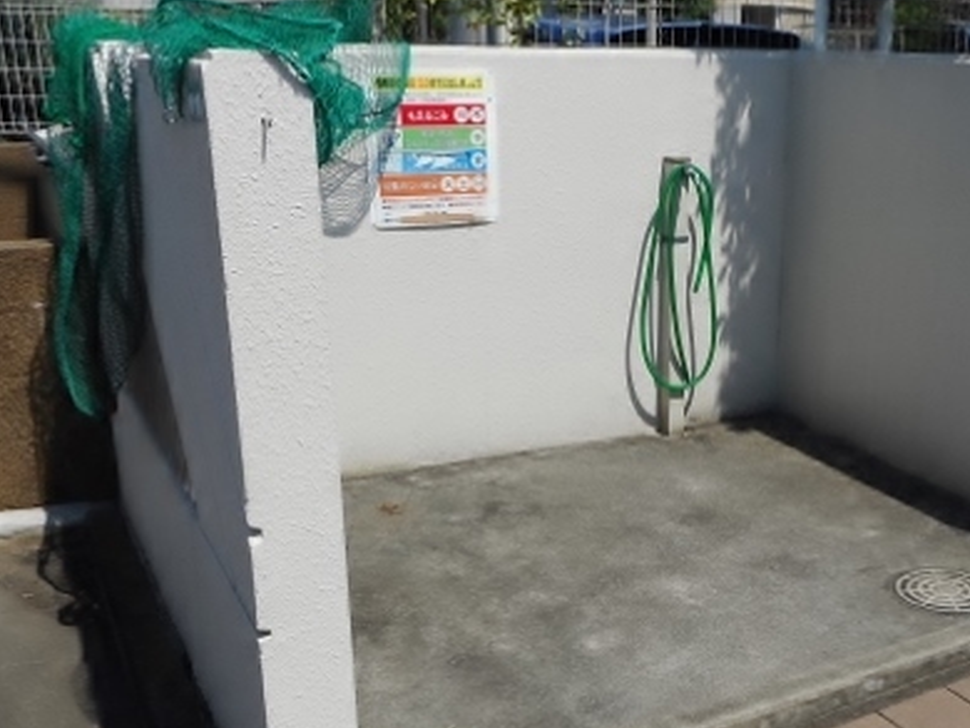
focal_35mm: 41
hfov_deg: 44.8
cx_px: 672
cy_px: 427
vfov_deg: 35.1
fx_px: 1150
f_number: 3.7
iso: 80
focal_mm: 4.5
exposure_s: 1/1000
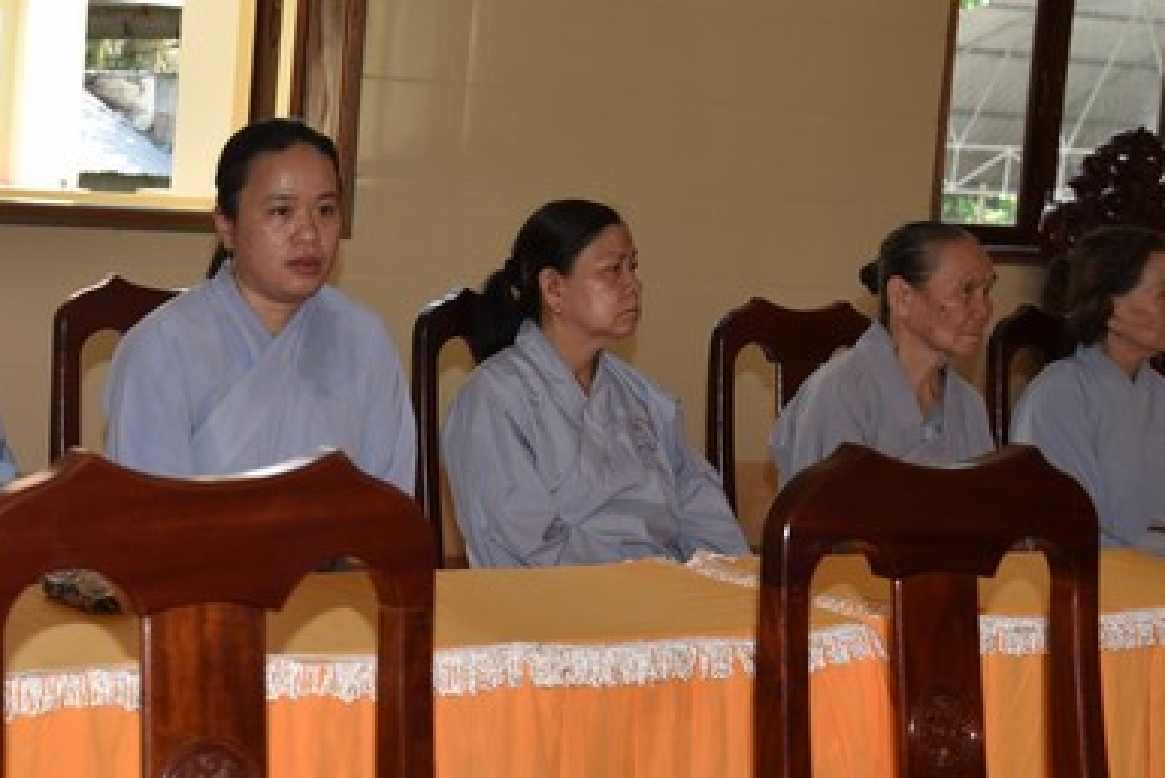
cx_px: 266
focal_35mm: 81
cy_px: 303
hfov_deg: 24.7
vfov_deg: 16.9
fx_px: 2622
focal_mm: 48
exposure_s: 1/125
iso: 160
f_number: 5.6
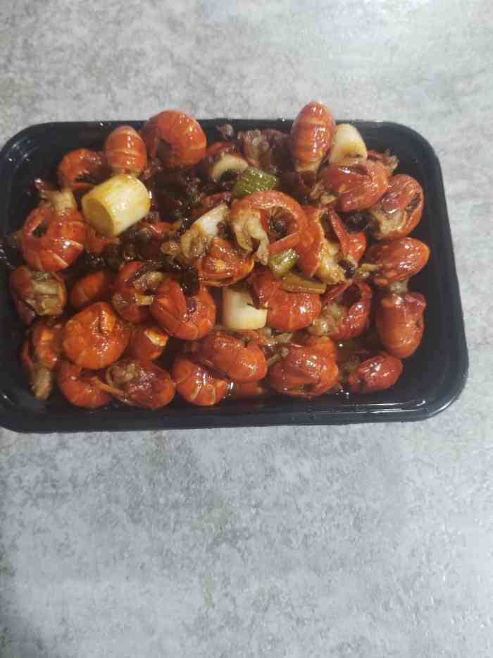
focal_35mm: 26
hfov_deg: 53.1
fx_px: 494
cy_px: 329
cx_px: 246
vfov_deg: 67.3
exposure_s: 1/11
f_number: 1.7
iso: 200
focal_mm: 4.25
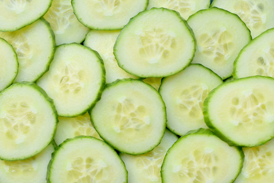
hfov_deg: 33.4
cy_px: 92
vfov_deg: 22.6
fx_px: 457
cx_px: 137
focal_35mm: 60
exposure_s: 1/8
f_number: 8
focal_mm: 40
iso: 100
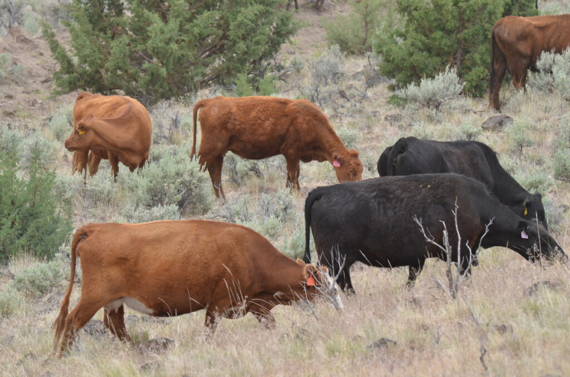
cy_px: 188
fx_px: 7109
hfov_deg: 4.6
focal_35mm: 450
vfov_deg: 3.0
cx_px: 285
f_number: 8
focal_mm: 300
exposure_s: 1/320
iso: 400
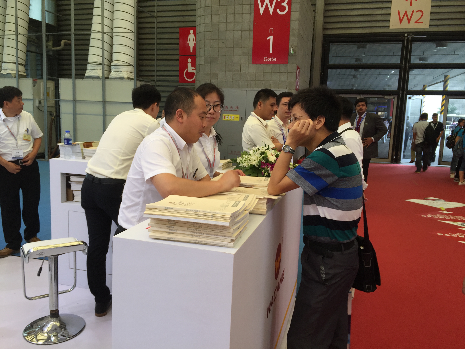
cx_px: 232
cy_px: 174
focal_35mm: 29
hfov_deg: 61.7
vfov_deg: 48.2
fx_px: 390
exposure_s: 1/50
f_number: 2.2
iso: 32
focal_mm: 4.15
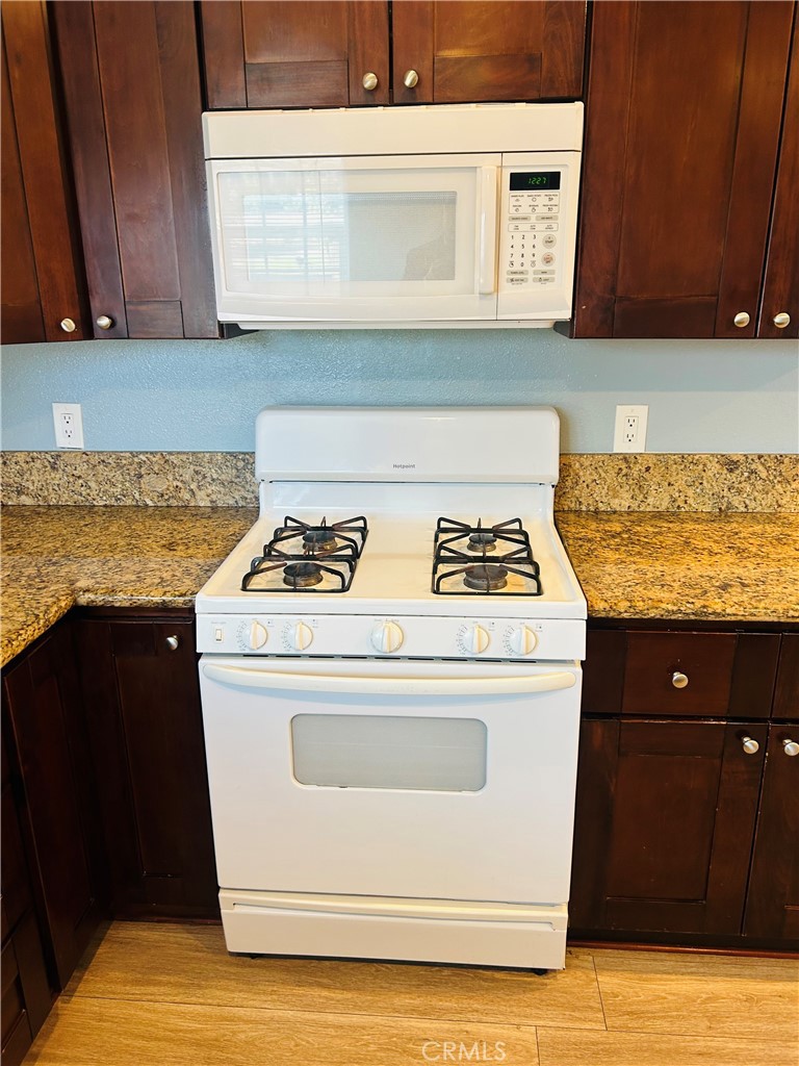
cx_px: 400
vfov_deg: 67.3
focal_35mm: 26
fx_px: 800
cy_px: 533
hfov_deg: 53.1
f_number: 1.5
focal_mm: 5.7
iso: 100
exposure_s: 1/60
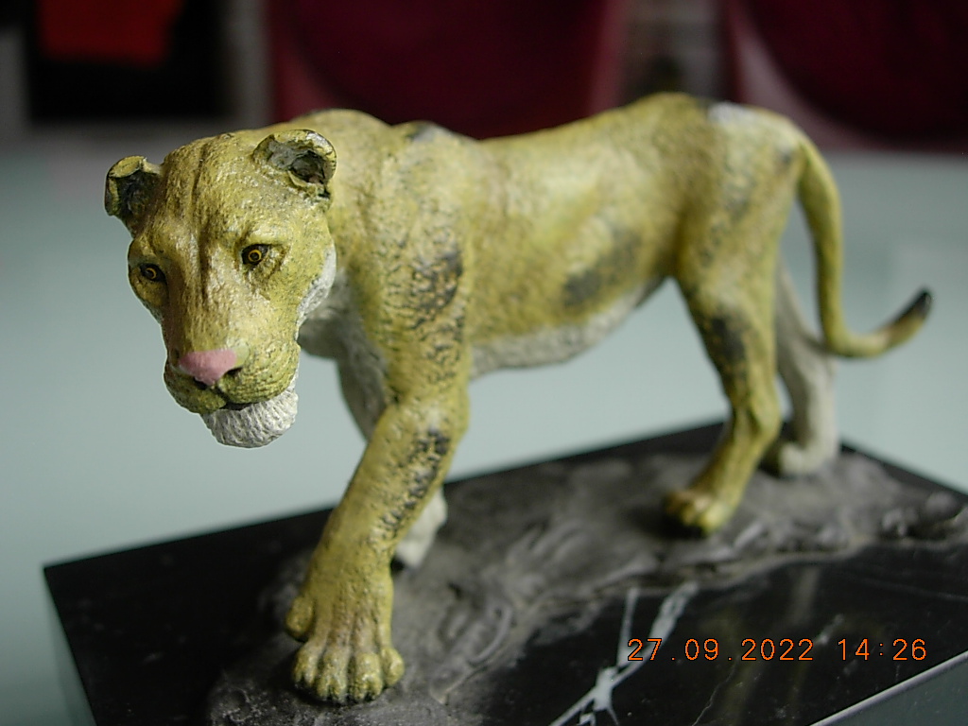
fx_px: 1063
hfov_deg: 49.0
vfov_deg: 37.7
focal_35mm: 38
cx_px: 484
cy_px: 363
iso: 79
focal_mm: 7.8
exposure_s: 1/50.7
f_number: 2.8
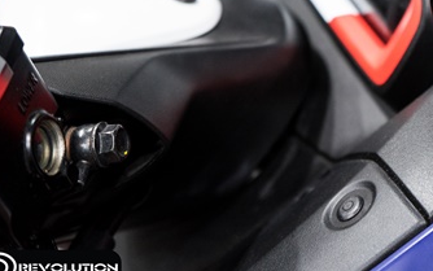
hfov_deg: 25.6
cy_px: -2
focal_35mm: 77
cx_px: 420
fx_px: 909
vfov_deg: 16.6
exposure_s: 1/40
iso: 1000
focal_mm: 36
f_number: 4
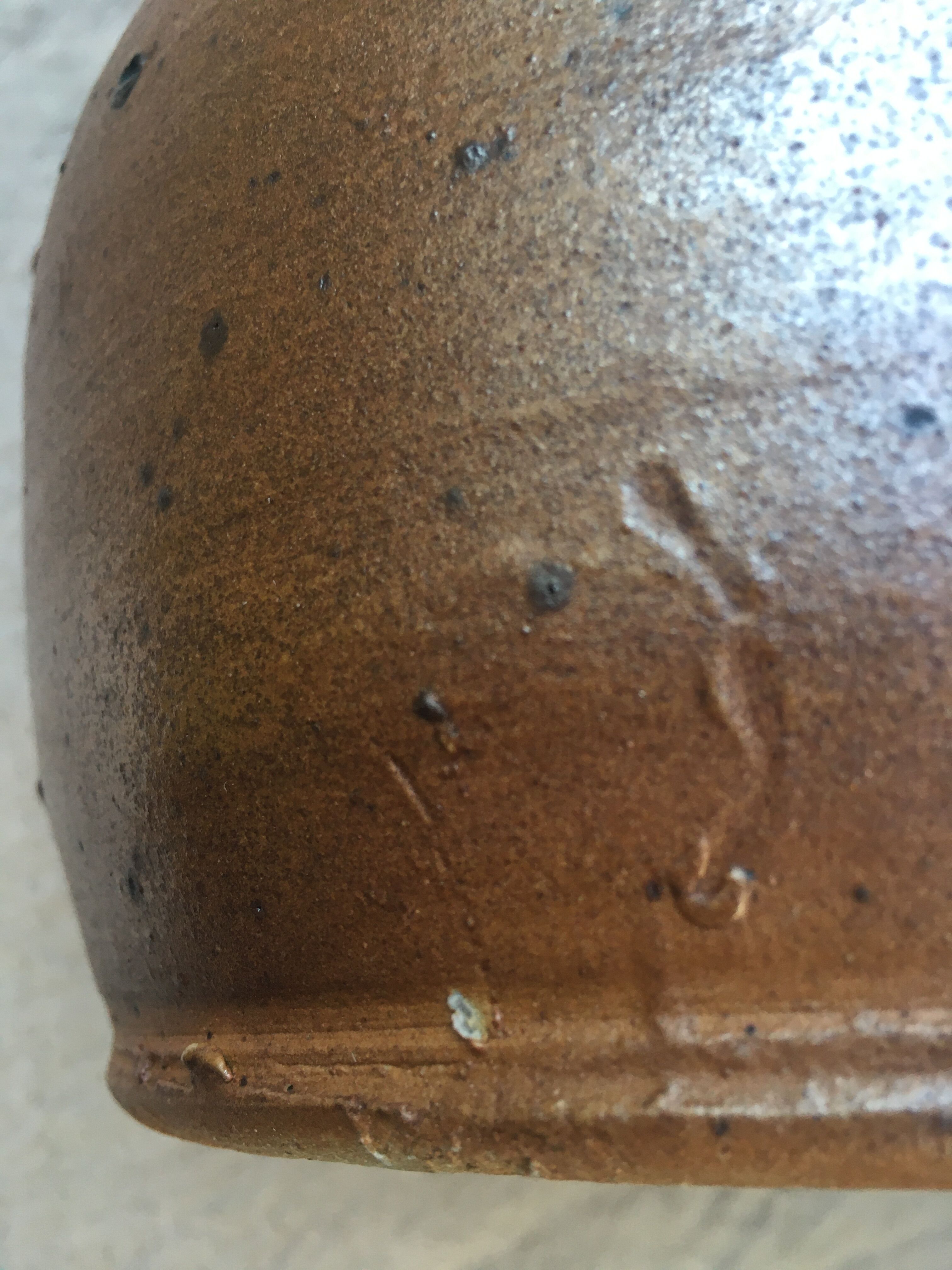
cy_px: 635
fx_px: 1063
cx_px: 476
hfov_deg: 48.2
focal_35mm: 29
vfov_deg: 61.7
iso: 80
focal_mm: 4.15
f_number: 2.2
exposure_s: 1/33
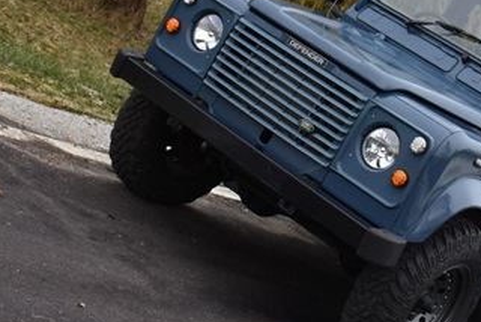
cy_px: 110
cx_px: 443
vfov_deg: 15.2
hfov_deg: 22.0
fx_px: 1204
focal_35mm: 90
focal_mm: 30
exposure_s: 1/80
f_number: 4
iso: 400
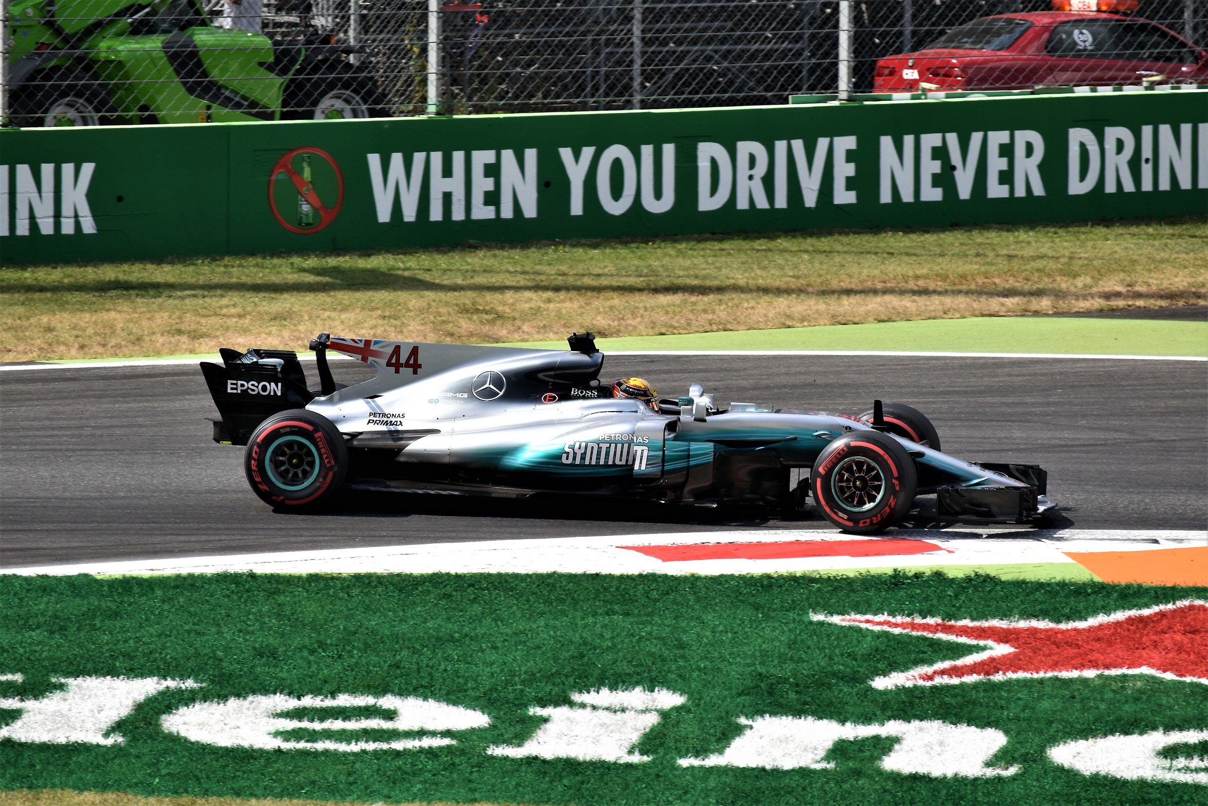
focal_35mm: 300
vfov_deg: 4.6
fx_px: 10066
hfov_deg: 6.9
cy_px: 403
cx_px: 604
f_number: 6.3
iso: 400
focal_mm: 200
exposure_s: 1/1600
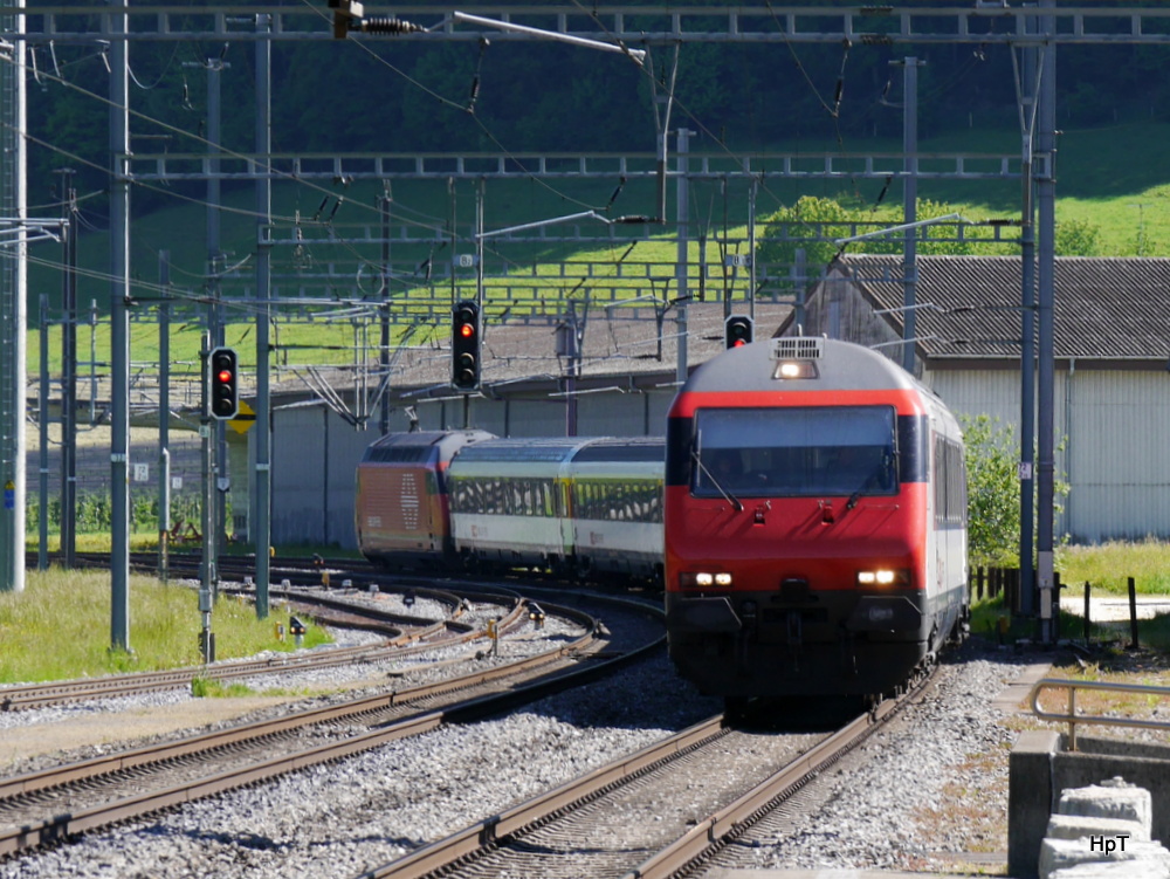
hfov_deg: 13.7
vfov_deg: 10.3
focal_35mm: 144
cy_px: 440
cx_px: 585
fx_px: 4869
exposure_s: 1/320
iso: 160
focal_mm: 72
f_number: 5.6
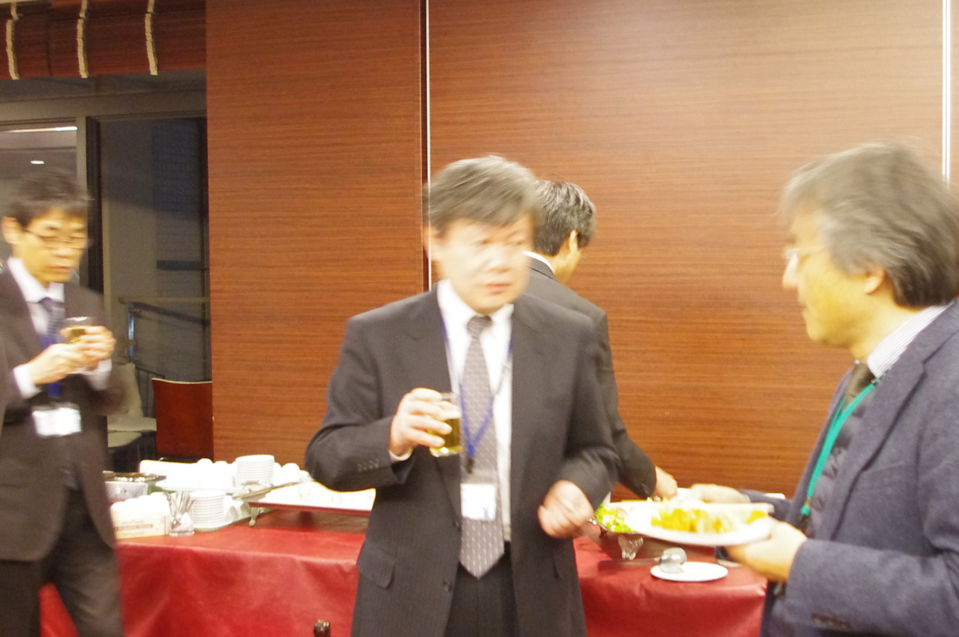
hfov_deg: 36.8
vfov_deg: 25.0
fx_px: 1437
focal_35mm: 54
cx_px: 550
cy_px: 346
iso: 2000
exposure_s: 1/10
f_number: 3.5
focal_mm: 18
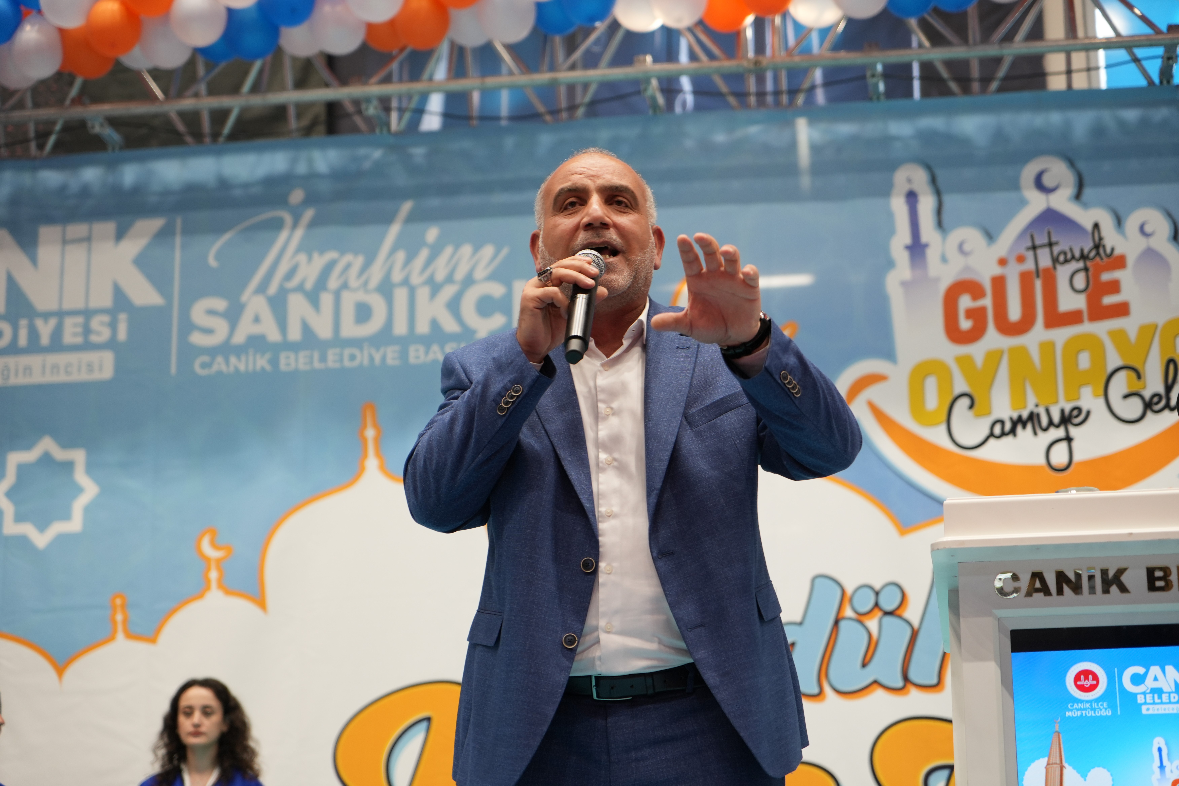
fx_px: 2292
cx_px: 590
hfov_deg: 28.8
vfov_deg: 19.5
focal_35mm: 70
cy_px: 393
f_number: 4
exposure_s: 1/80
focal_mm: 70
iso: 640
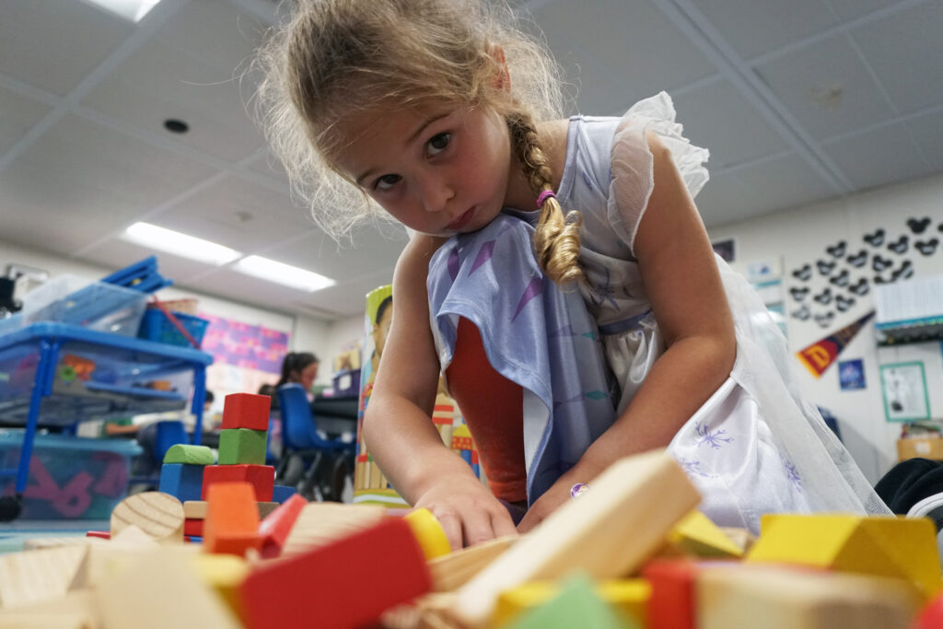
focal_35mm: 27
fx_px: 707
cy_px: 314
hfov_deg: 67.4
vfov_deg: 47.9
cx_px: 472
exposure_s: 1/160
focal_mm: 18
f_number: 4
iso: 1600
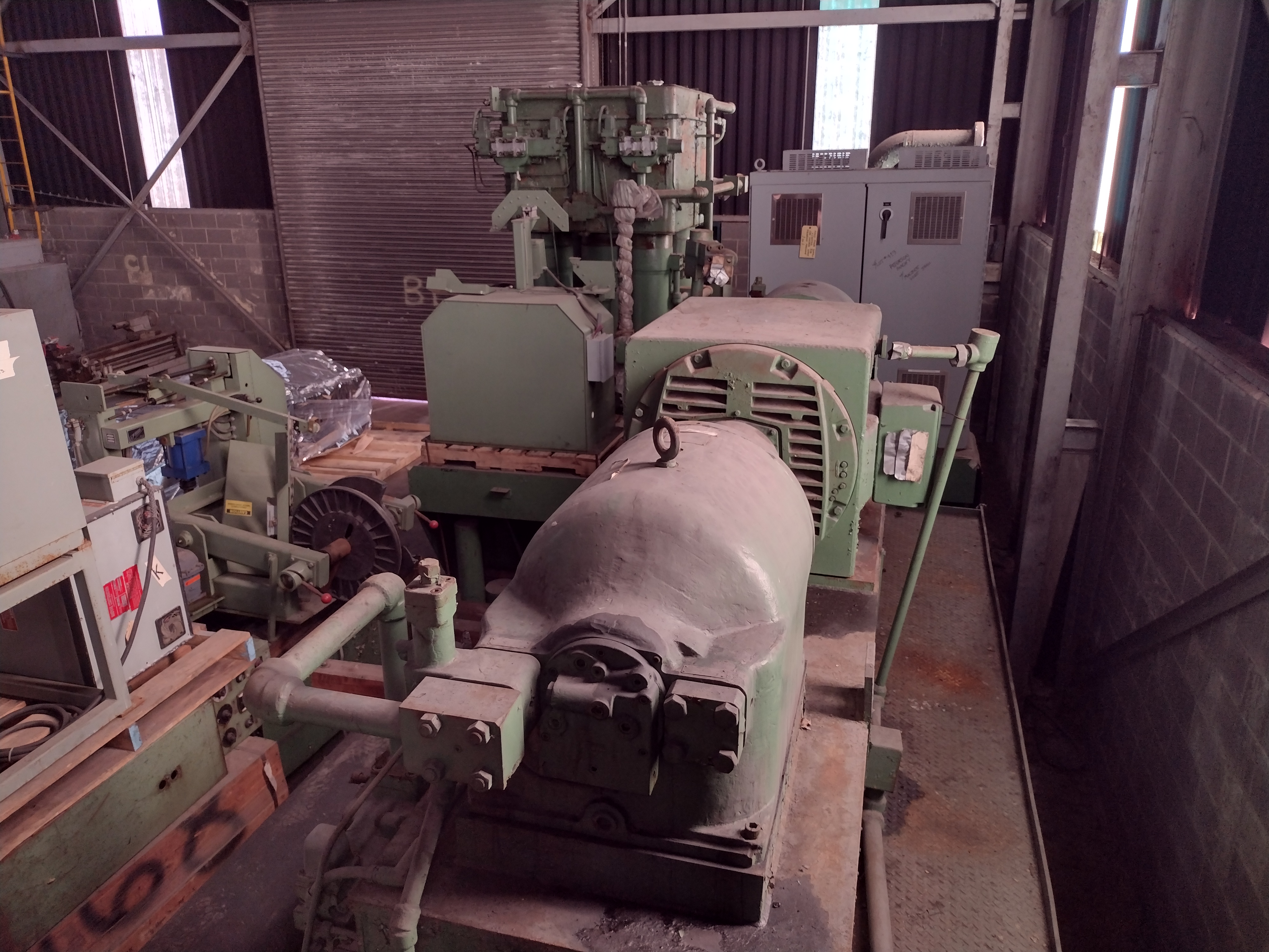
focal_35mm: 27
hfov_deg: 65.3
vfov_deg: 51.4
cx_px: 634
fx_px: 990
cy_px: 476
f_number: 1.7
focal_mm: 4.71
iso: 111
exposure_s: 1/40
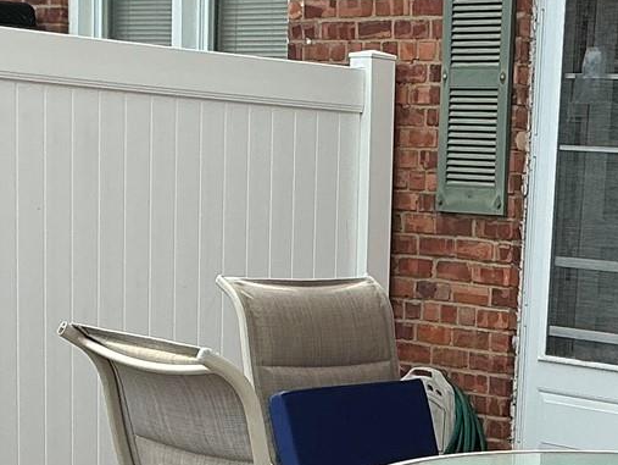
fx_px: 2019
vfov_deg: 12.6
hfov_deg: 17.1
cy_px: 630
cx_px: 575
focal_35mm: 113
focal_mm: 3
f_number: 1.8
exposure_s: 1/997
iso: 25
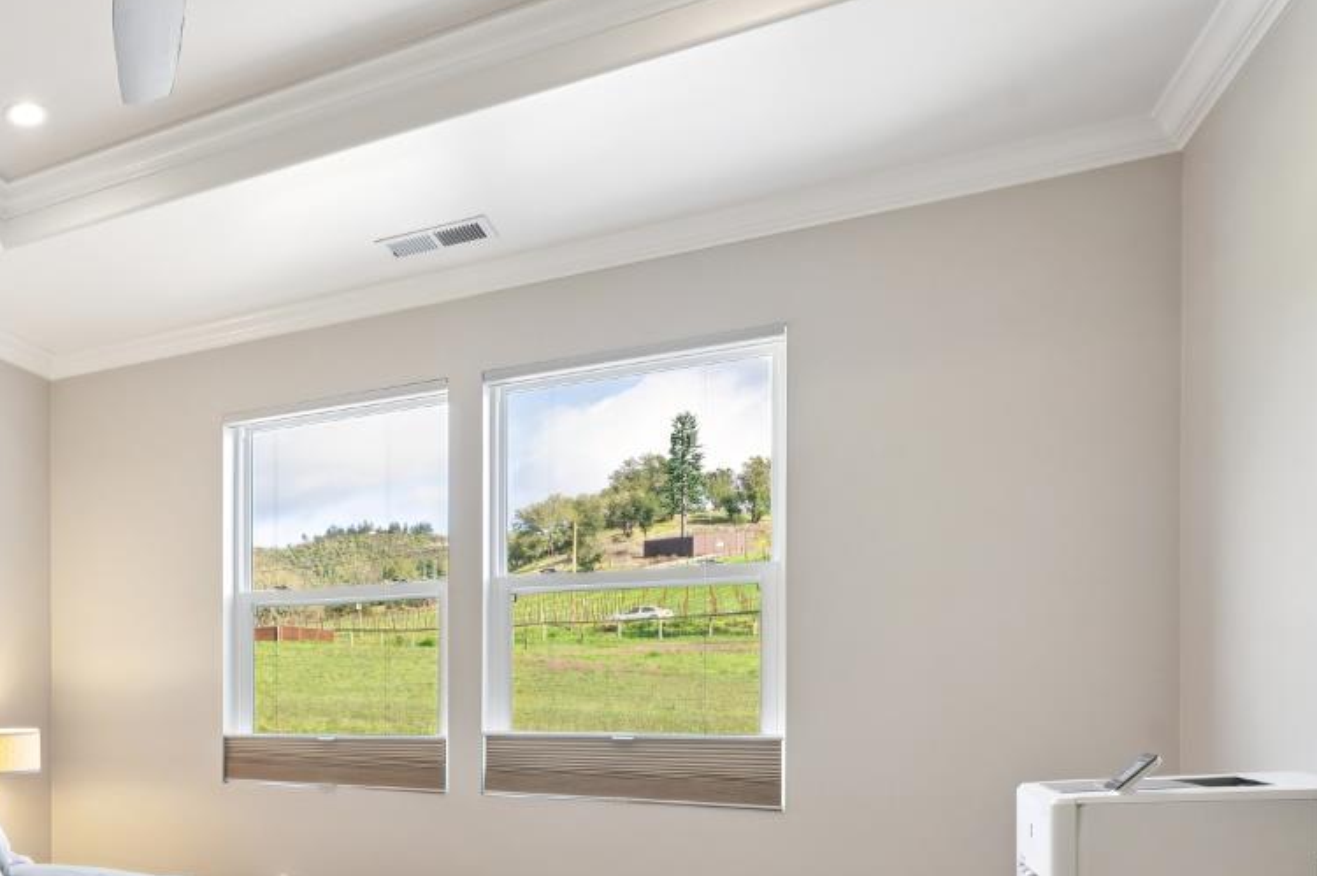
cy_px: 716
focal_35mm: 29
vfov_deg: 42.6
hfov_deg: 52.4
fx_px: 1060
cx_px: 39
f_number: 8
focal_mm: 14.5
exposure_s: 1/30
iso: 200
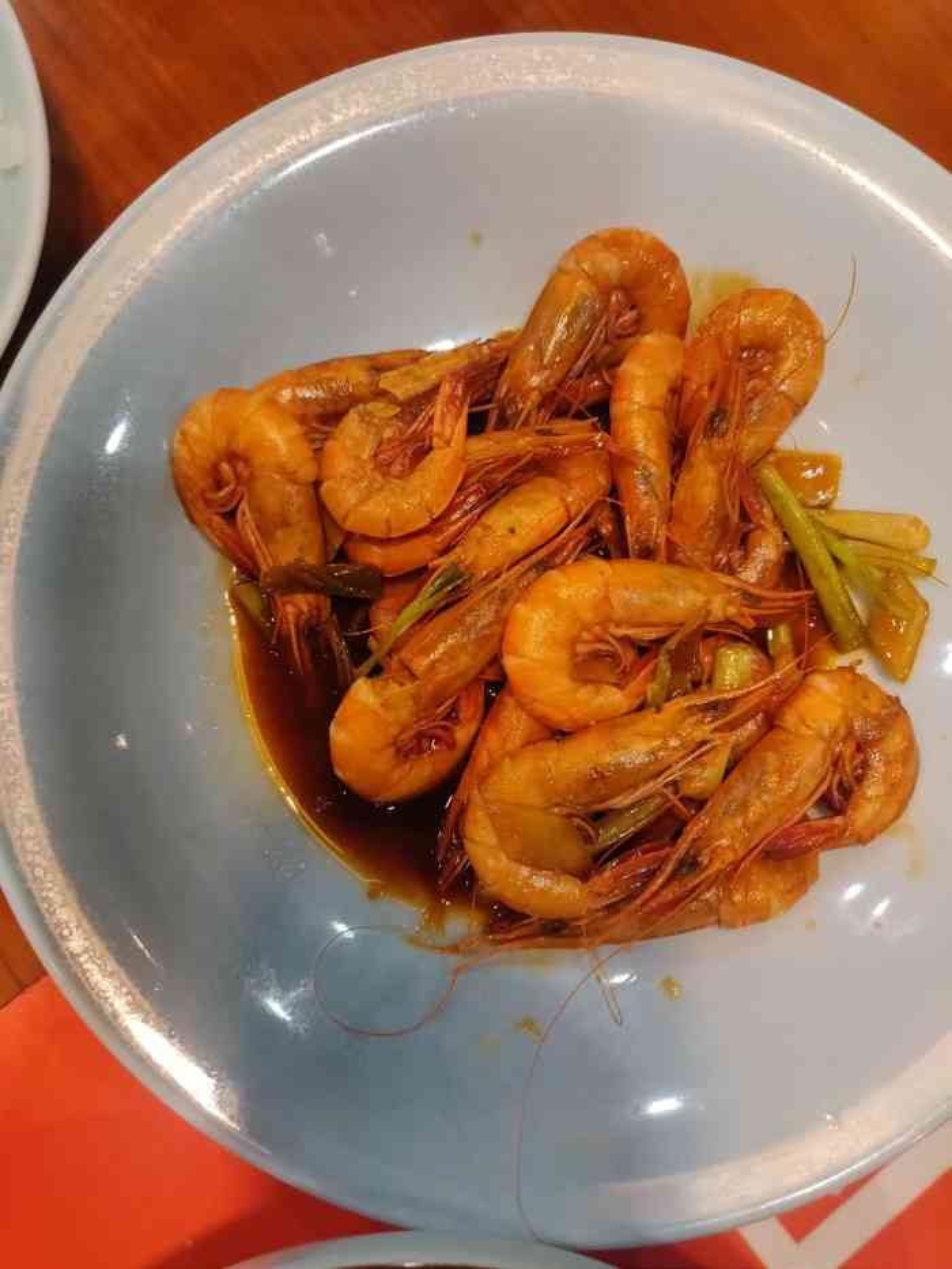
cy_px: 634
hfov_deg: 54.9
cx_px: 476
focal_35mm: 25
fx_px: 917
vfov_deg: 69.4
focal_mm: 4.25
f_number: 1.7
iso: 250
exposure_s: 1/50
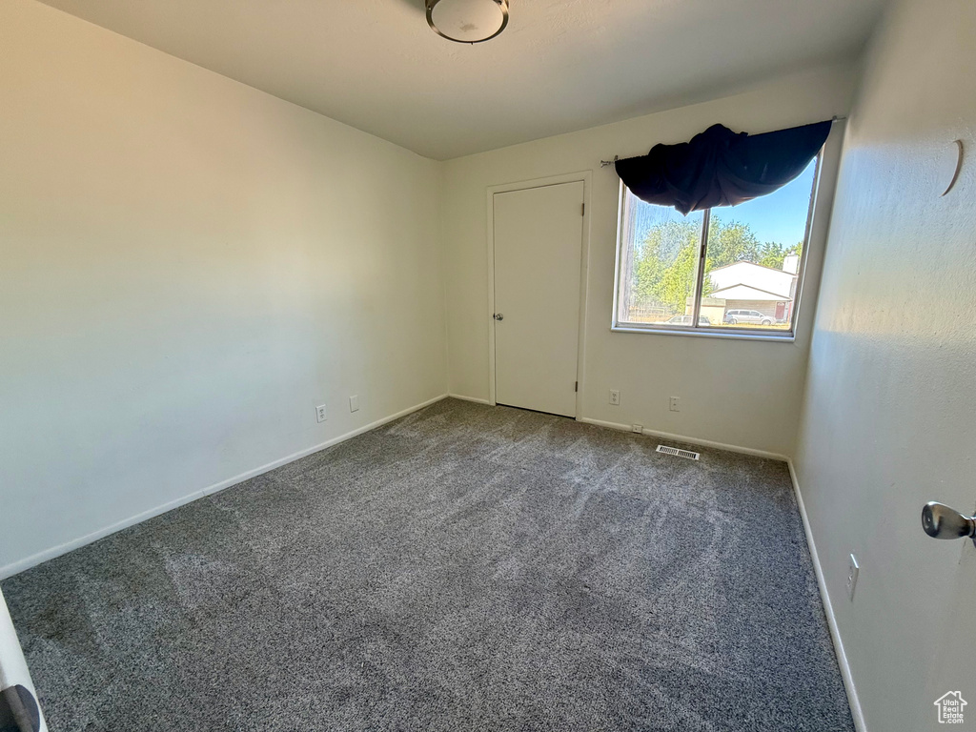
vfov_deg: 85.7
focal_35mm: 14
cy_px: 366
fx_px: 395
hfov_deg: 102.1
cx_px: 488
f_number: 2.2
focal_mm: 2.22
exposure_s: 1/99
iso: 125
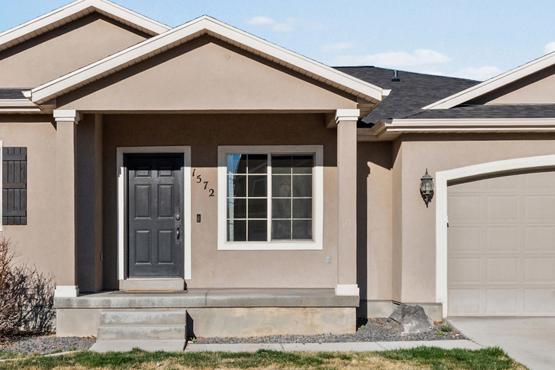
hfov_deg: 41.1
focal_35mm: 48
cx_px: 287
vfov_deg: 27.7
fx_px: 740
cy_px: 279
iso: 250
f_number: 9
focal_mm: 16
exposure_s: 1/1000
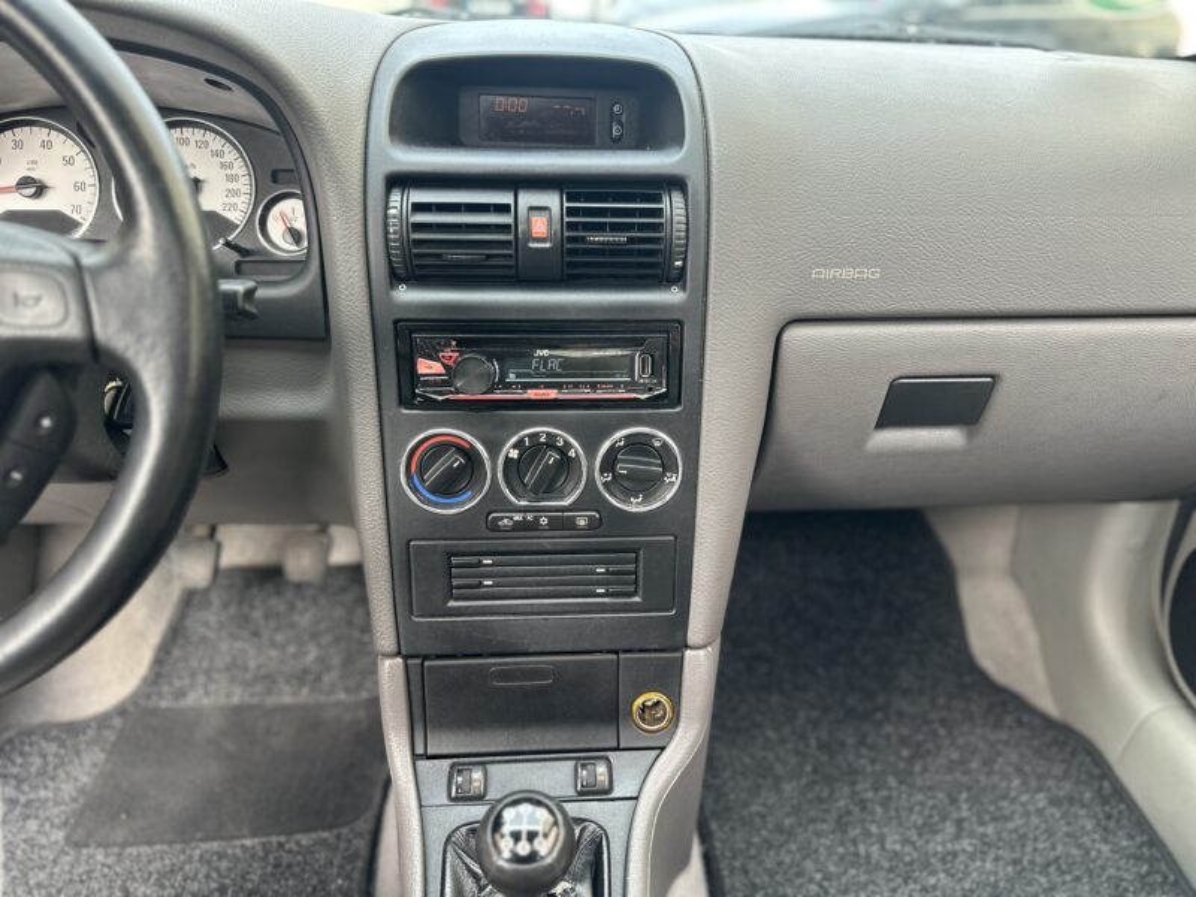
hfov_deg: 71.6
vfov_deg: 56.8
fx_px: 829
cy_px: 448
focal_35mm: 24
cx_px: 598
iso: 125
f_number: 1.78
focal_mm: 6.86
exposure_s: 1/121
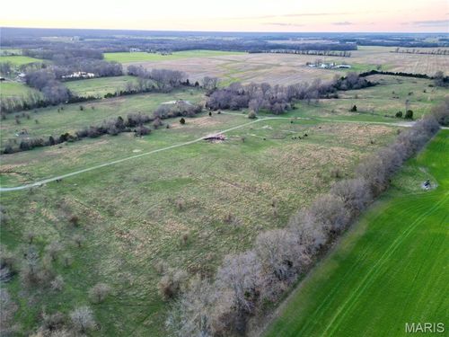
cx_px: 224
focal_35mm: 24
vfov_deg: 56.8
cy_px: 168
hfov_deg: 71.6
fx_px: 311
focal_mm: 6.72
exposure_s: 1/20
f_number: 1.7
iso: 100
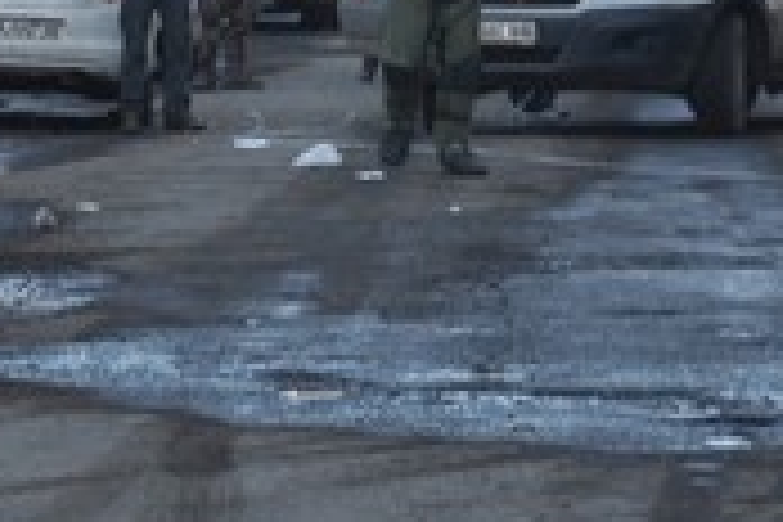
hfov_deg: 4.3
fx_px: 10349
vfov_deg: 2.9
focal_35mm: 476
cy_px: -176
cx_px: 526
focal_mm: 85
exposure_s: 1/60
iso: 200
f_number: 5.6
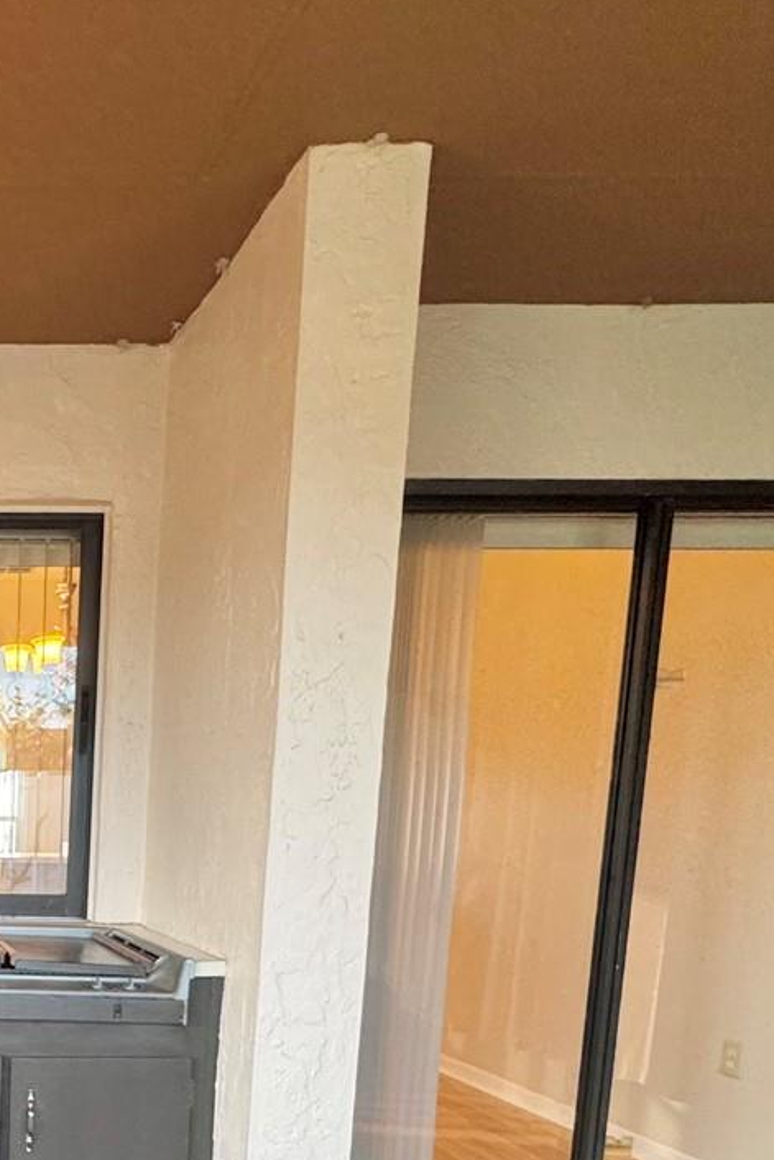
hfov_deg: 31.9
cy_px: 948
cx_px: -196
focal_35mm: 33
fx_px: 1064
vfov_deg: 53.0
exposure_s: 1/60
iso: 320
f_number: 2.2
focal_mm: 2.22
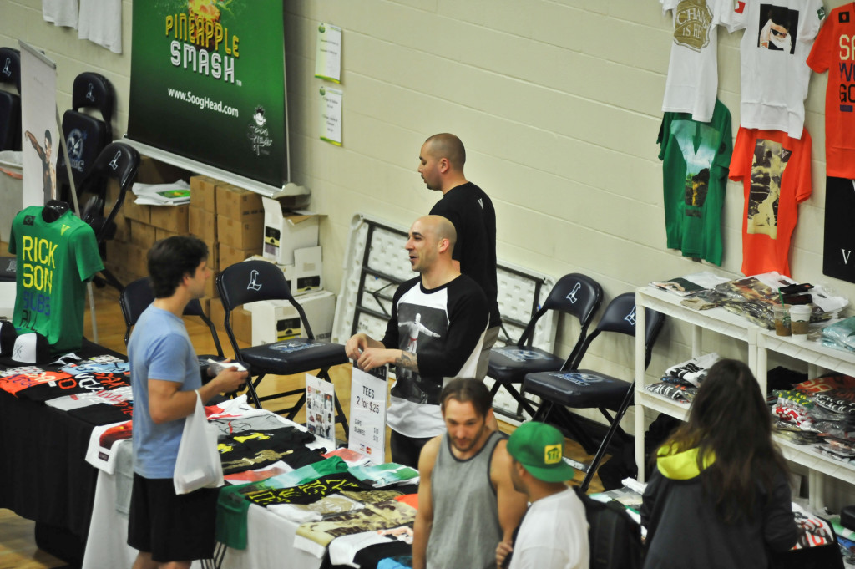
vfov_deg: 6.9
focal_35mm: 200
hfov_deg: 10.3
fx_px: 4746
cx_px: 428
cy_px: 284
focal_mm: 200
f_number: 2.8
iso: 2500
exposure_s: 1/320
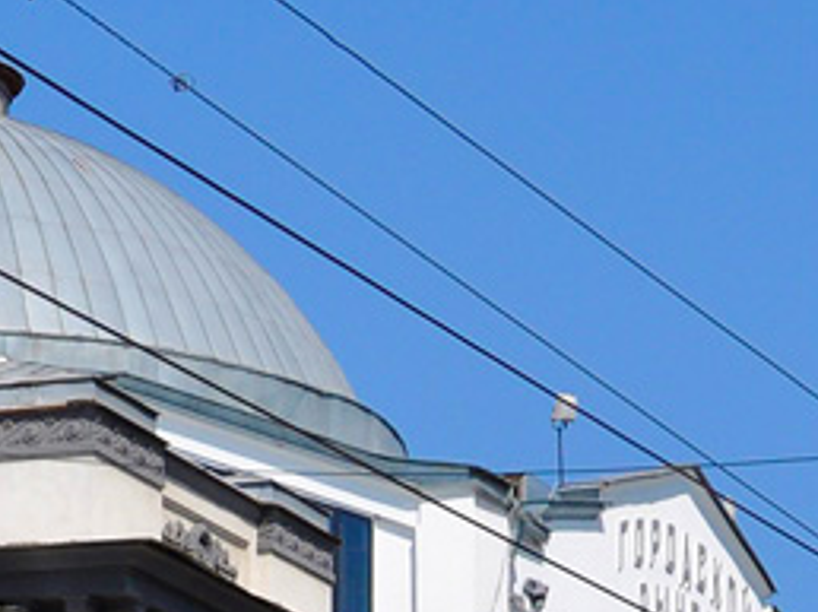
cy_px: 1181
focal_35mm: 228
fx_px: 5383
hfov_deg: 8.7
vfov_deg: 6.3
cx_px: 117
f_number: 9
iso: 200
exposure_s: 1/640
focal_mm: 34
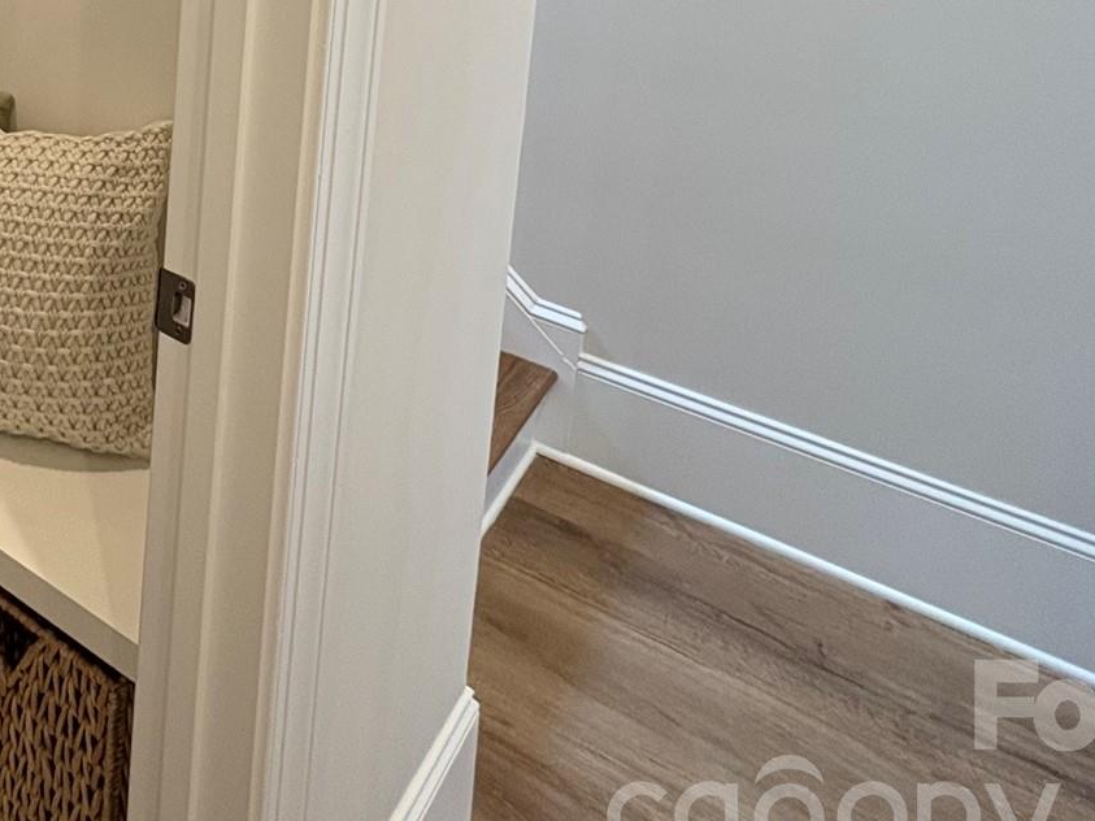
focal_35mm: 34
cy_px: -83
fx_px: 1075
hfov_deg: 47.1
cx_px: 58
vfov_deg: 35.6
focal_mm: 2.22
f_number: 2.2
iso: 200
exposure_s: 1/60
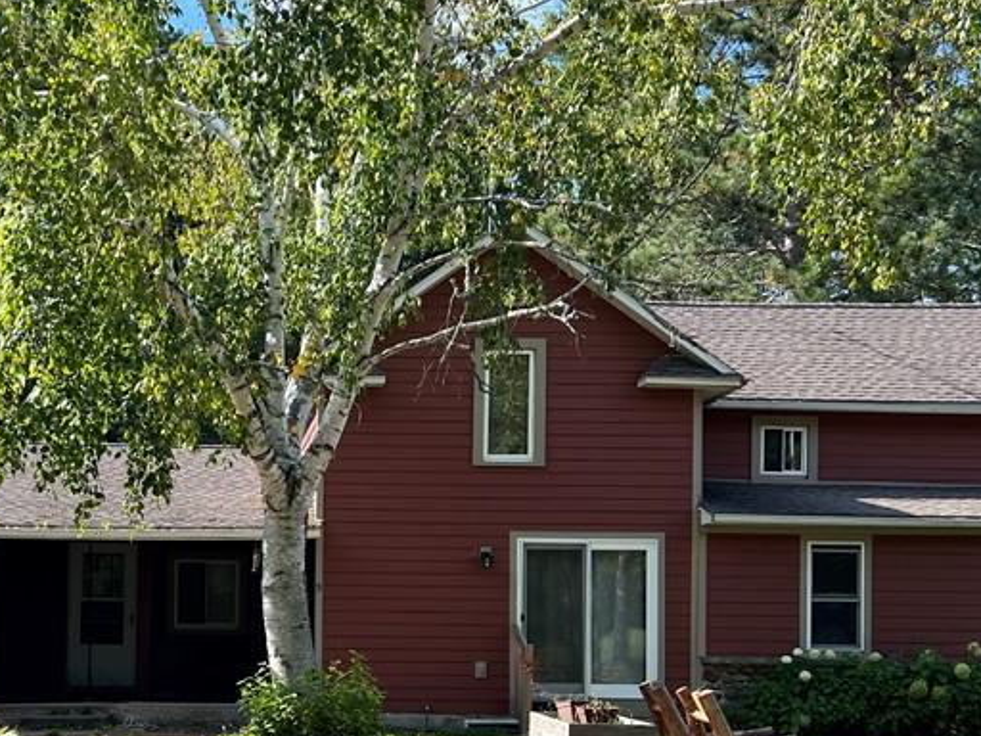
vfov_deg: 27.6
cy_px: 571
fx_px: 1474
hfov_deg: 36.2
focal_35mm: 52
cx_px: 282
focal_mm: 5.7
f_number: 1.5
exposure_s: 1/982
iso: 50
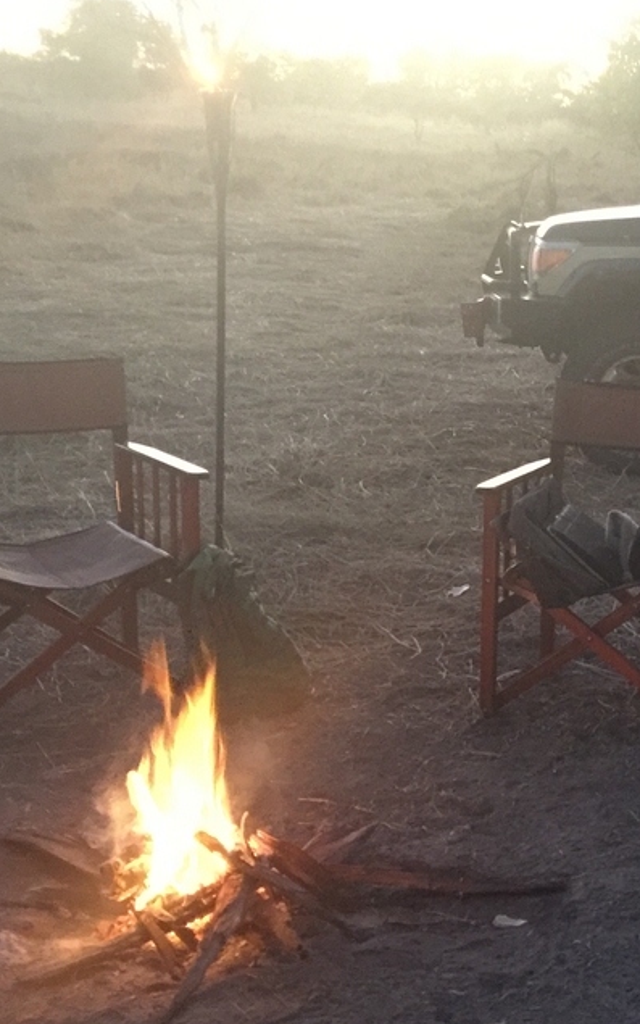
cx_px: 796
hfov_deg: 19.6
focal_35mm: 62
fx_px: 1730
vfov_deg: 32.9
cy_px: 455
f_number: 2.2
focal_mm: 4.15
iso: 200
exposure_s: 1/4
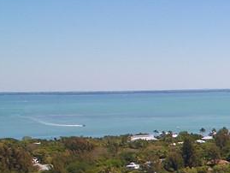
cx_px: 408
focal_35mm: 76
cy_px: 239
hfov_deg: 19.5
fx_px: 505
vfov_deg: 17.9
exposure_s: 1/200
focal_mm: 3.61
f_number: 2.8
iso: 100
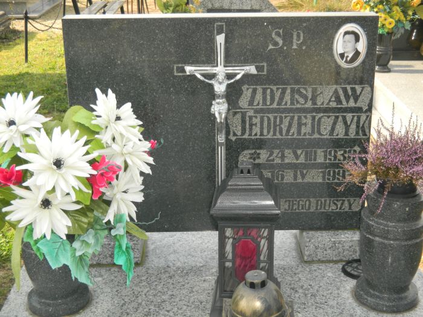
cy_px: 158
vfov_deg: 26.6
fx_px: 672
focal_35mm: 55
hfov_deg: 34.9
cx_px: 212
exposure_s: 1/167
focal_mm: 9.9
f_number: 4.2
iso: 113
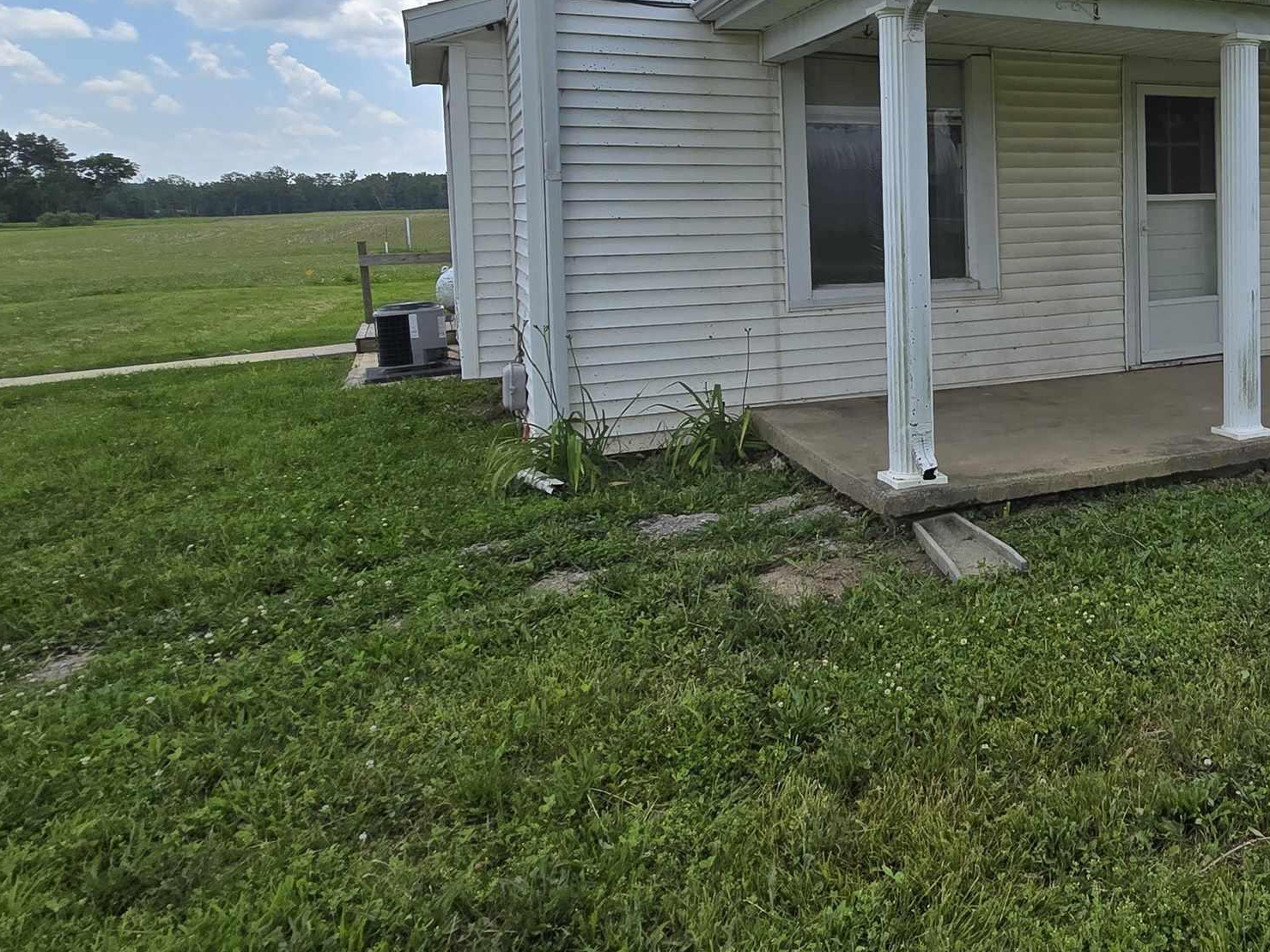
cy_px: 252
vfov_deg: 49.5
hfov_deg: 58.1
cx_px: 1089
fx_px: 991
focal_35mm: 27
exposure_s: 1/1978
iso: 50
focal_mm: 2.2
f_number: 2.2
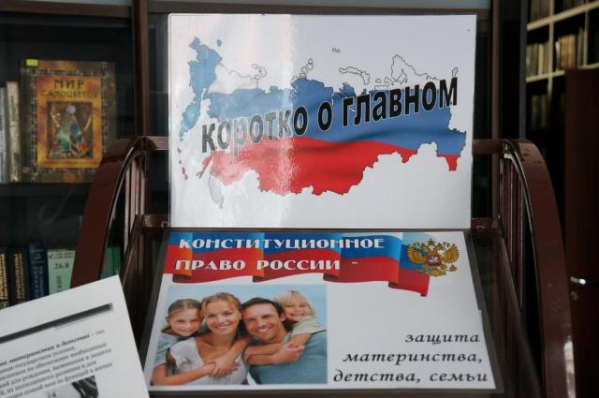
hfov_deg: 34.2
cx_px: 300
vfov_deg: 23.1
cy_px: 199
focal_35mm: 58
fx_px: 972
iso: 400
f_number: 4.5
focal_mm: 39
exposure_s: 1/60
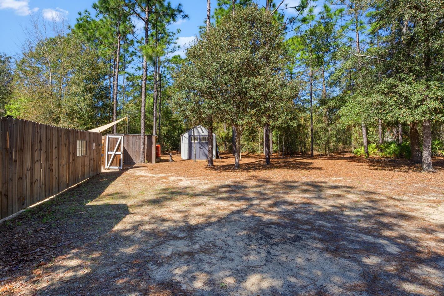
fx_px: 222
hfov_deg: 89.6
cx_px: 195
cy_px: 154
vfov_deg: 67.4
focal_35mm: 18
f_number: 22
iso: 125
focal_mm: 16
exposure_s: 1/8
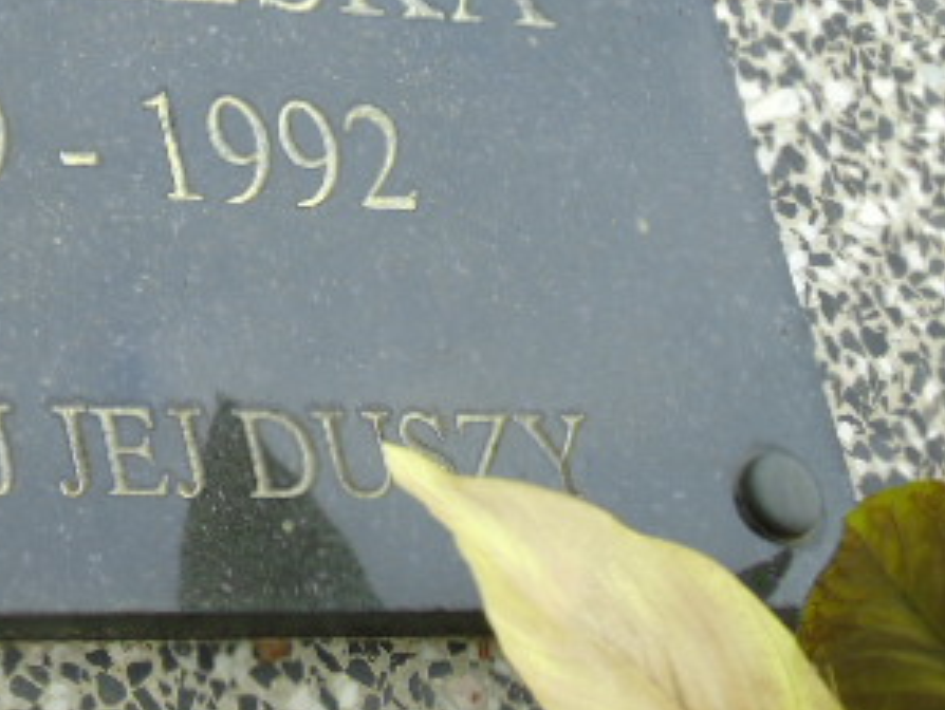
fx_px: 4809
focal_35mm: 176
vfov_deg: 8.4
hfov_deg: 11.1
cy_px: -35
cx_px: -48
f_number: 4.1
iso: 80
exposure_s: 1/125
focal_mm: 15
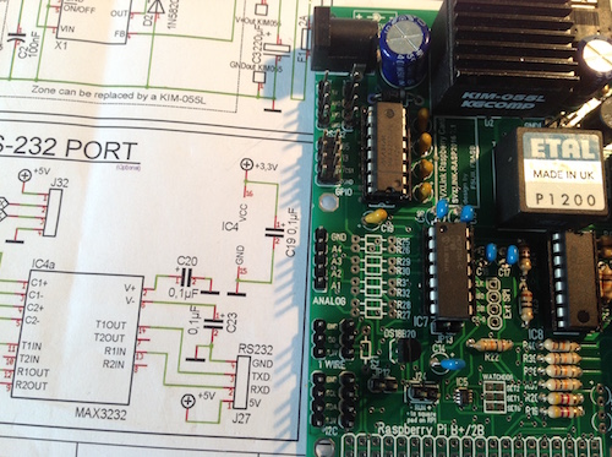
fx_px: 618
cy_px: 228
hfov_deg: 52.7
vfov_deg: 40.6
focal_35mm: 35
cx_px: 306
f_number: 2.4
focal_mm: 4.28
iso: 64
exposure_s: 1/60
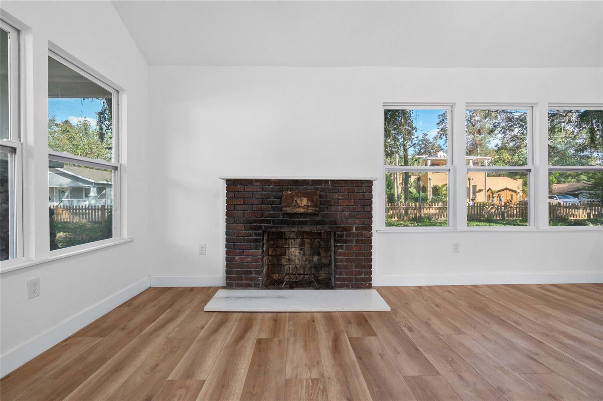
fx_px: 268
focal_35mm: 16
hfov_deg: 96.7
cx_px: 302
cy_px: 200
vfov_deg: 73.7
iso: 160
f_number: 8
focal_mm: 16
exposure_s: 1/3
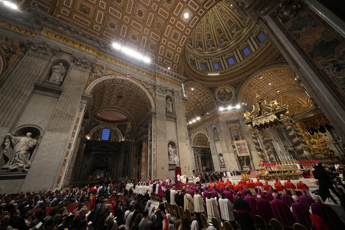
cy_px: 115
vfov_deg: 90.0
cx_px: 172
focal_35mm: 12
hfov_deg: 112.6
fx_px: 115
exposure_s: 1/40
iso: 1600
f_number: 7.1
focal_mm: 12
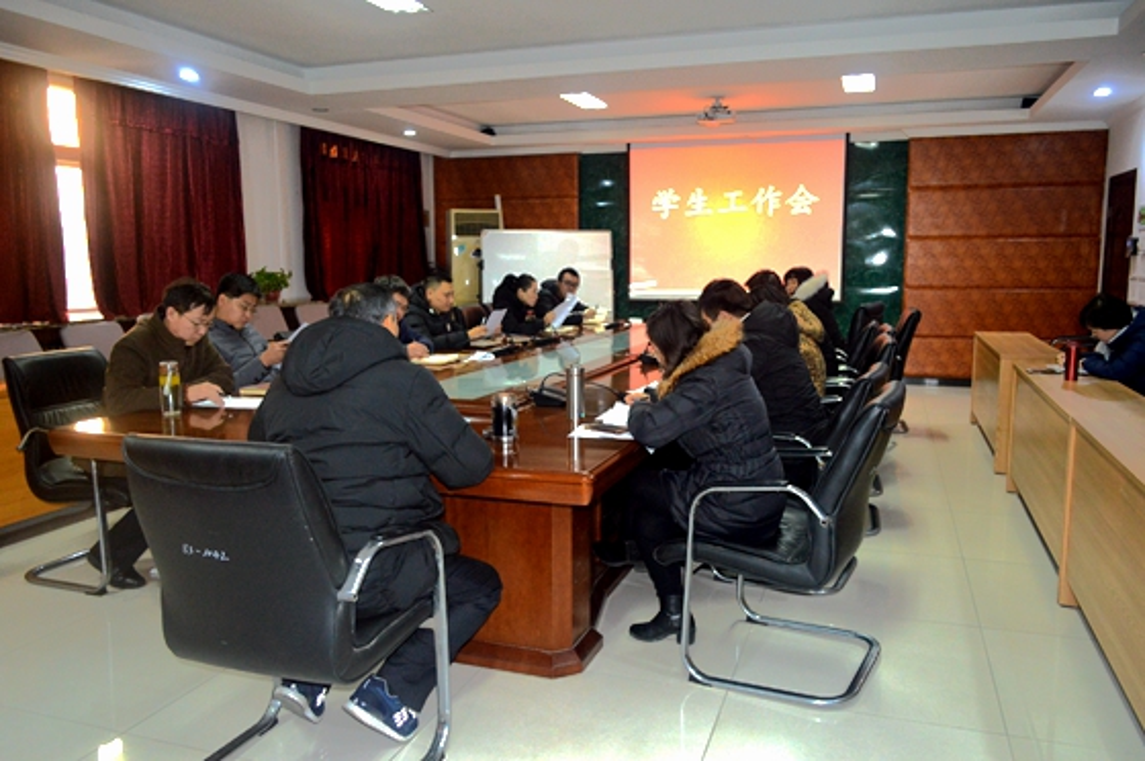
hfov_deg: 67.4
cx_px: 572
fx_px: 858
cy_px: 380
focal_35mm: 27
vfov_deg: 47.8
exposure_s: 1/60
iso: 1400
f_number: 3.5
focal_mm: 18
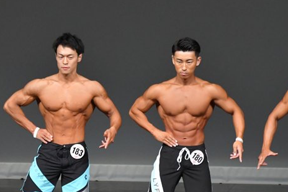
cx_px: 88
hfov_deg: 3.9
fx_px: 4206
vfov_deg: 2.6
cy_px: 137
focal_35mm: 526
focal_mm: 210
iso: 4000
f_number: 5.6
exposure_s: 1/400
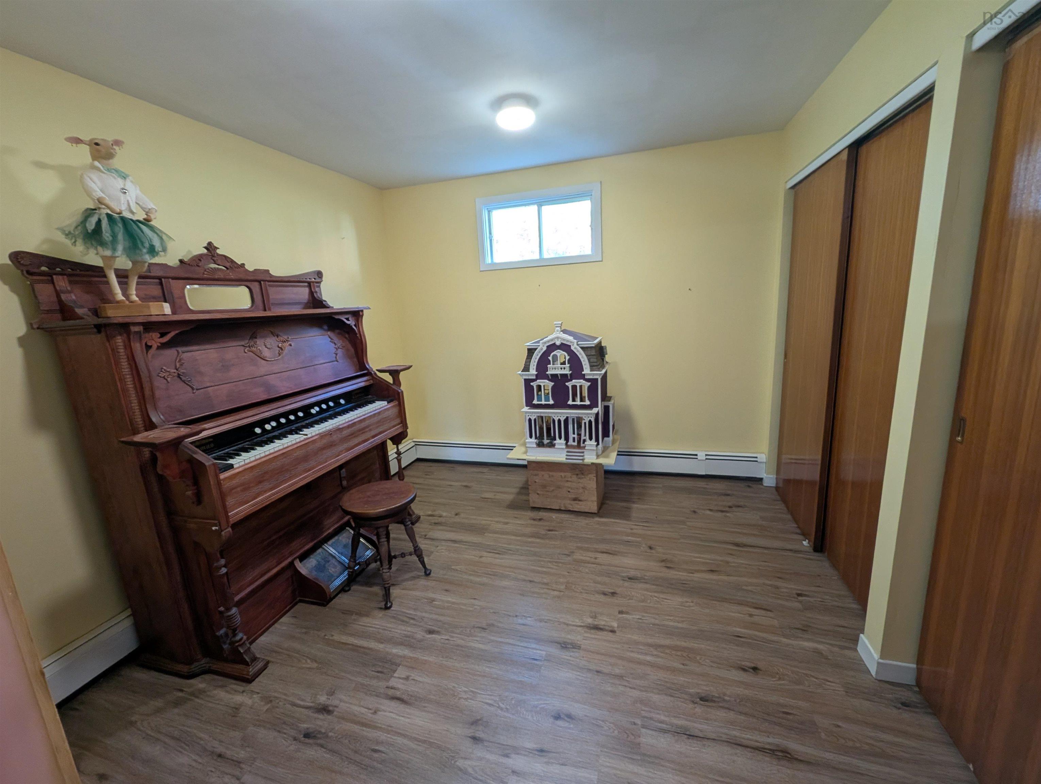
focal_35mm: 13
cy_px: 392
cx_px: 520
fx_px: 391
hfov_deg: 106.1
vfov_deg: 90.1
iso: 208
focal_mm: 1.95
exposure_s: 1/60
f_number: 2.2
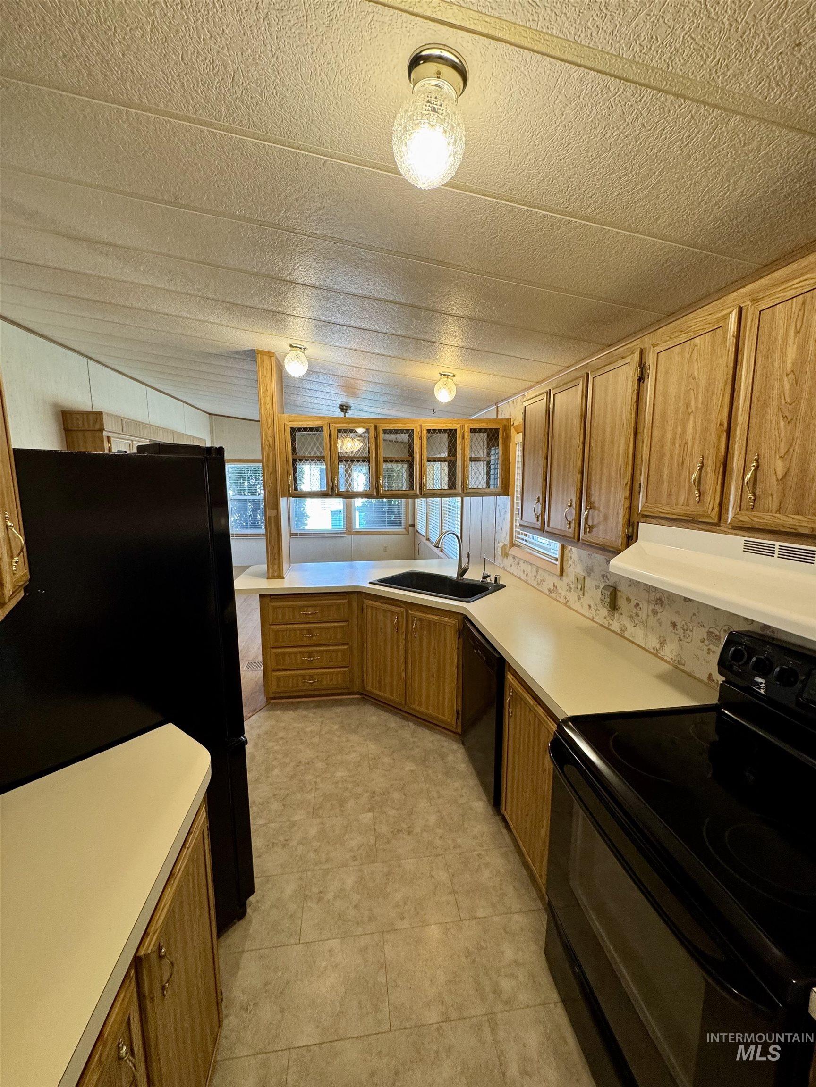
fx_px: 440
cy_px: 544
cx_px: 408
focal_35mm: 14
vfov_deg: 102.1
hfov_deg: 85.7
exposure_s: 1/60
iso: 200
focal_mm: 2.22
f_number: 2.2
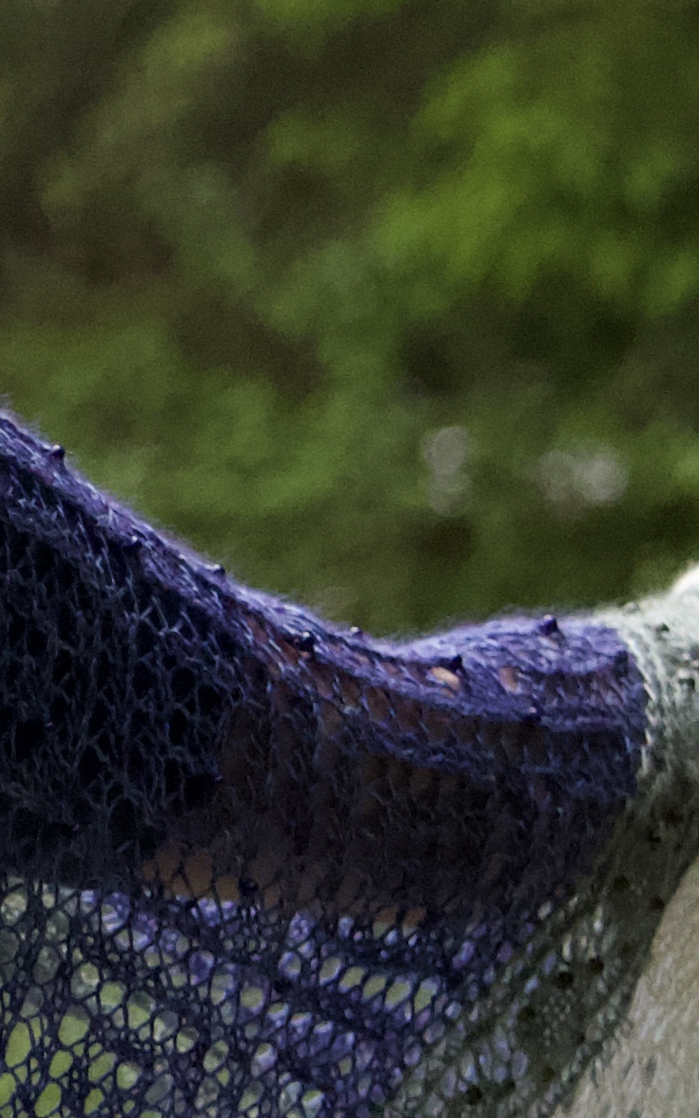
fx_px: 12681
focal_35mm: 416
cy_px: 646
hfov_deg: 3.1
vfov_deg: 5.1
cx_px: -669
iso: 3600
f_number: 4.5
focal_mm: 65
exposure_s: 1/8000
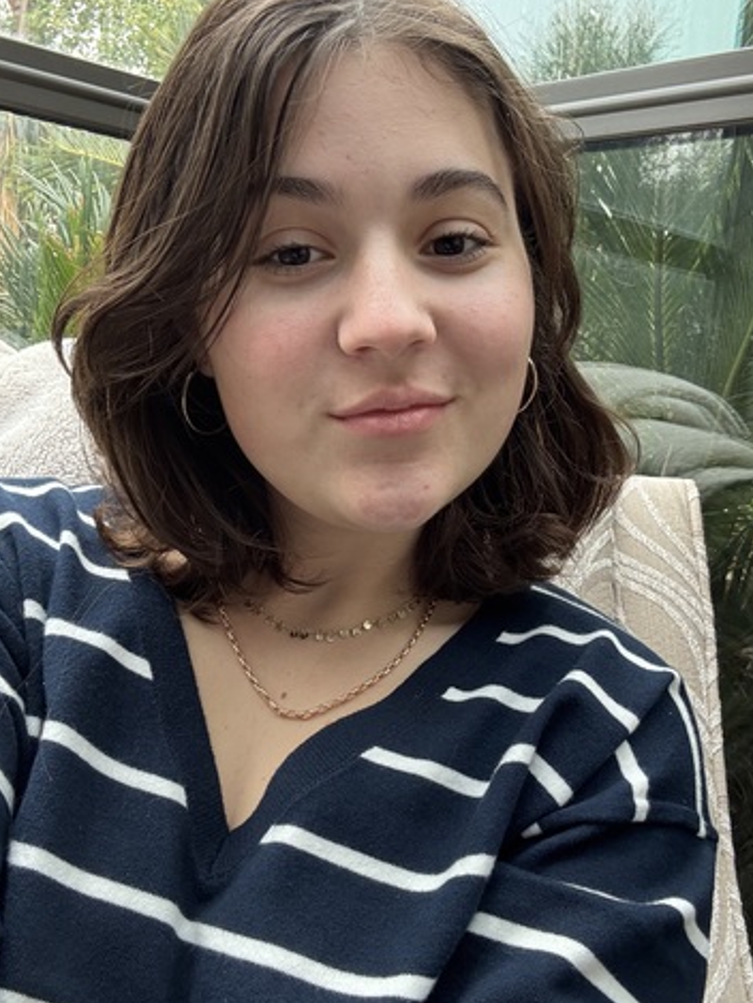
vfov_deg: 56.8
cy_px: 485
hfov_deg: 44.2
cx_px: 388
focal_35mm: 32
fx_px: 928
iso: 125
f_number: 1.9
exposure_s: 1/60
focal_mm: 2.69
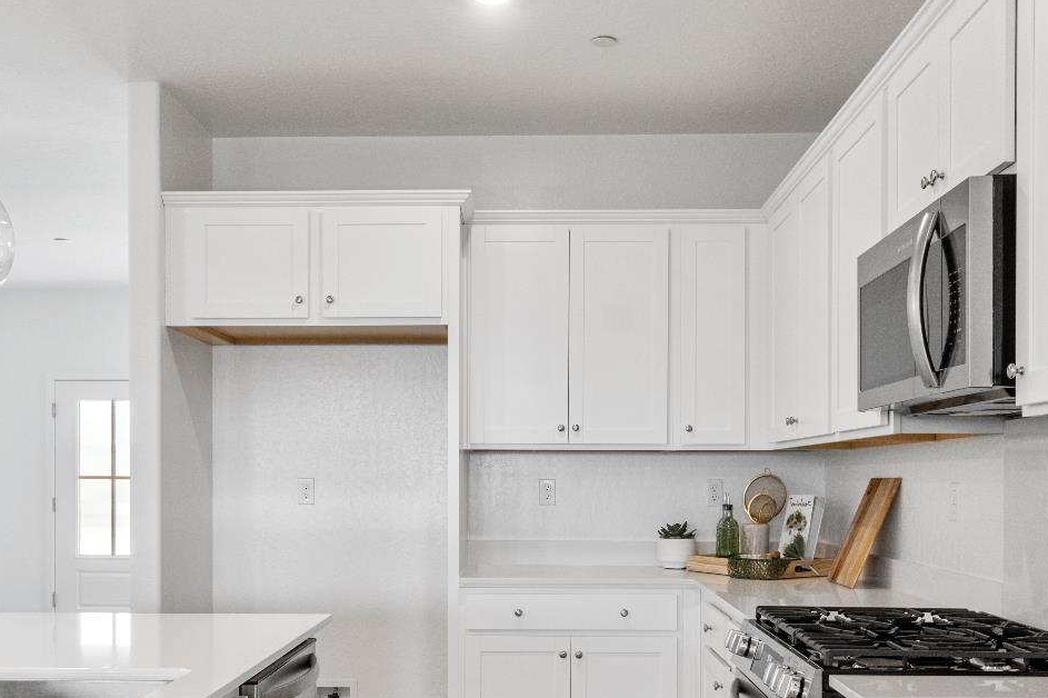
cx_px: 509
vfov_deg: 36.4
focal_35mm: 36
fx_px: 1042
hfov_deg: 53.4
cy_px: 500
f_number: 9
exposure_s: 1/6
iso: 250
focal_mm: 15
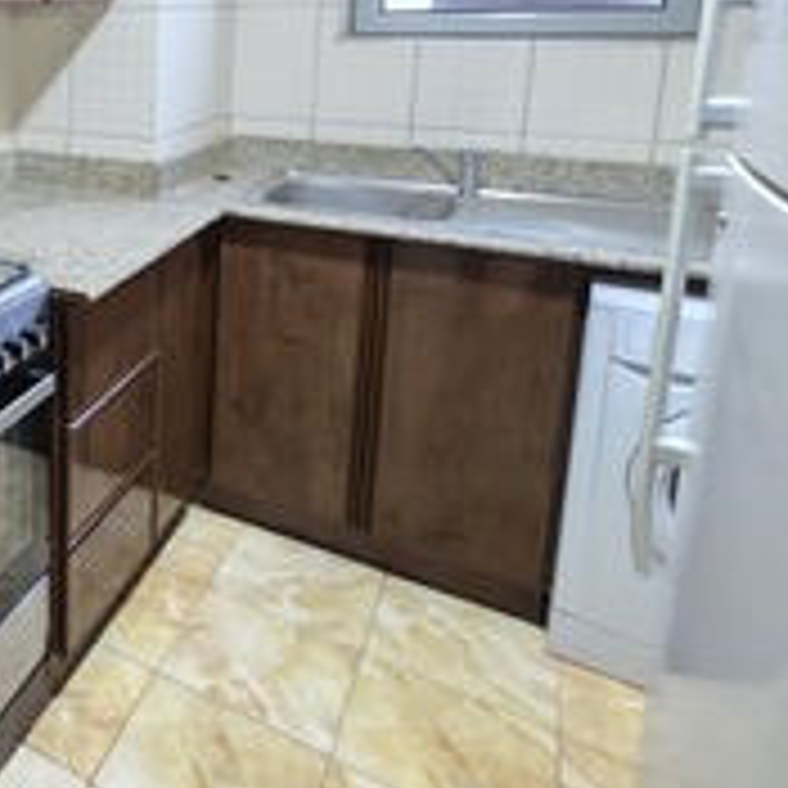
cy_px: 155
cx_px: -128
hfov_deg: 40.4
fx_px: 773
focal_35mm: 30
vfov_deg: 50.7
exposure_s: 1/33.3
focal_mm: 2.2
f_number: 1.9
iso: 1000
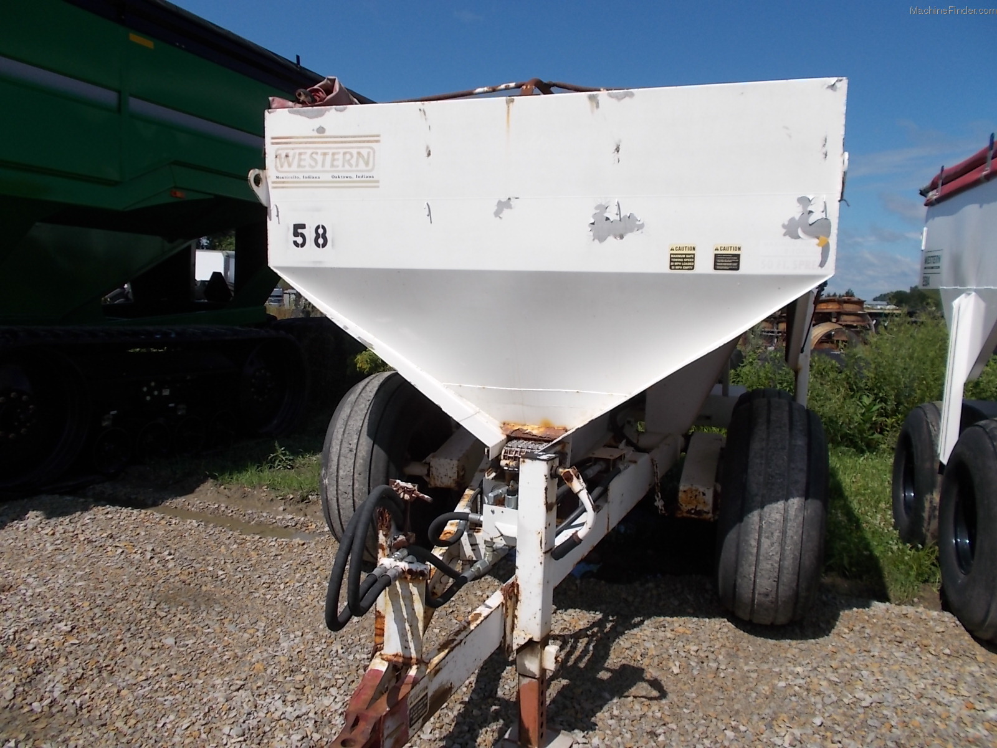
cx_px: 498
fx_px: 749
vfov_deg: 53.1
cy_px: 374
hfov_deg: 67.3
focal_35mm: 26
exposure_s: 1/250
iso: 80
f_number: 8
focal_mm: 4.6
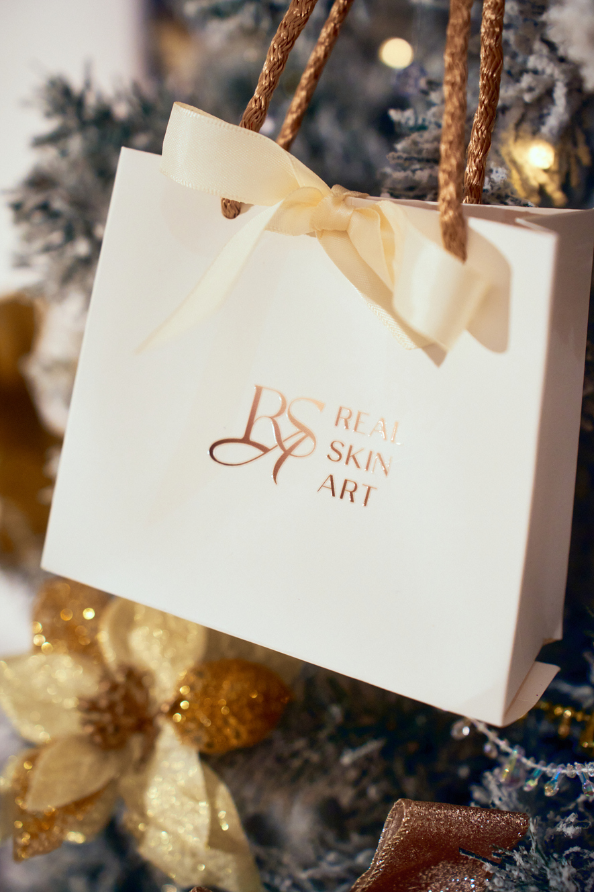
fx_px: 1510
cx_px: 301
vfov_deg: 32.9
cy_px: 443
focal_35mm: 61
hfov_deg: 22.3
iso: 800
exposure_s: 1/640
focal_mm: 60
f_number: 3.5
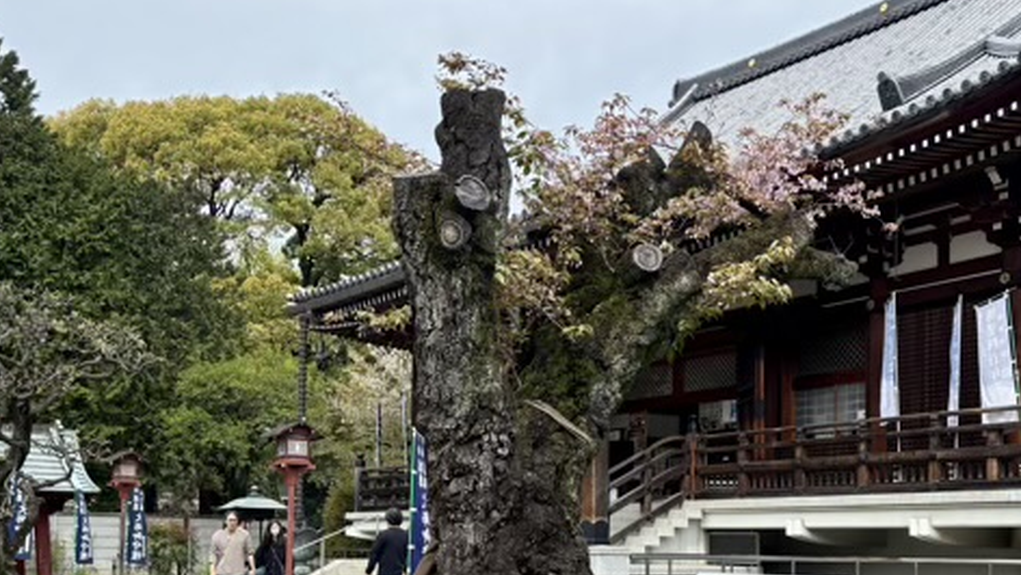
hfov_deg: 48.0
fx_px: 1138
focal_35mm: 42
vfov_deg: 27.3
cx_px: 623
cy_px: 526
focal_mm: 5.96
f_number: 1.6
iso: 50
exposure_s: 1/1279
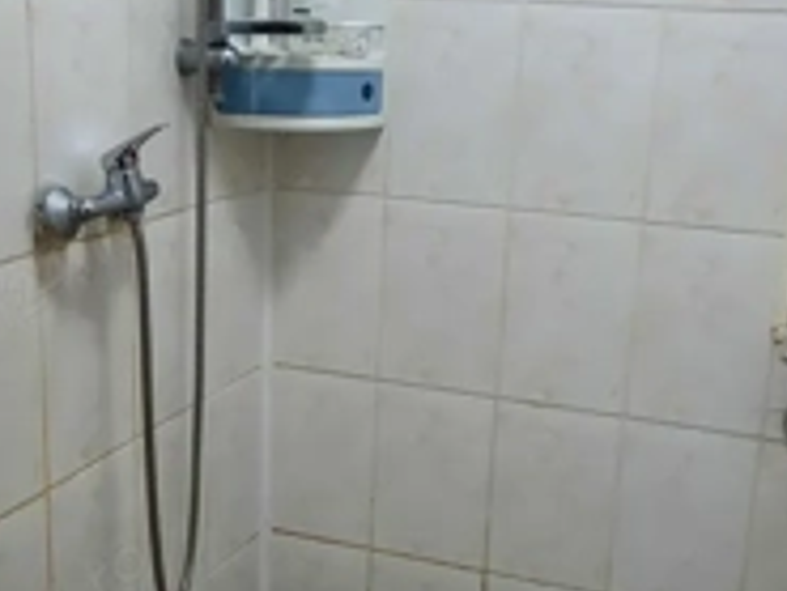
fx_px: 1228
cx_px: 400
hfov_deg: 35.5
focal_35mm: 54
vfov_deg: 27.0
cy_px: 344
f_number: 2
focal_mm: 4.6
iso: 250
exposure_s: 1/50
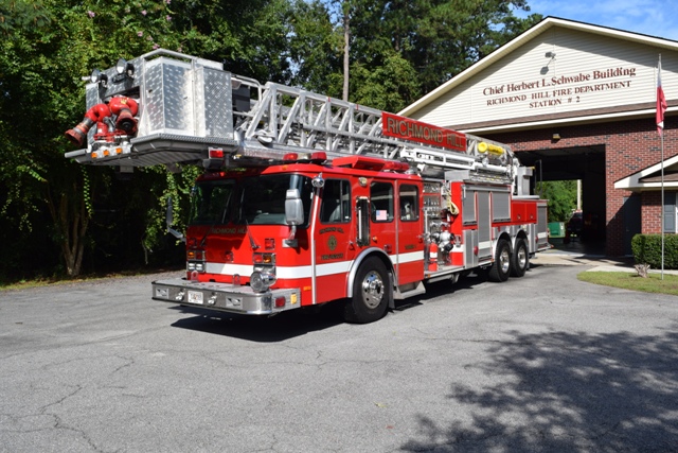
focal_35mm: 27
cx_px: 339
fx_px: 509
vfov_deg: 48.0
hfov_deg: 67.4
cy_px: 226
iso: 200
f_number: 10
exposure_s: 1/400
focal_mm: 18
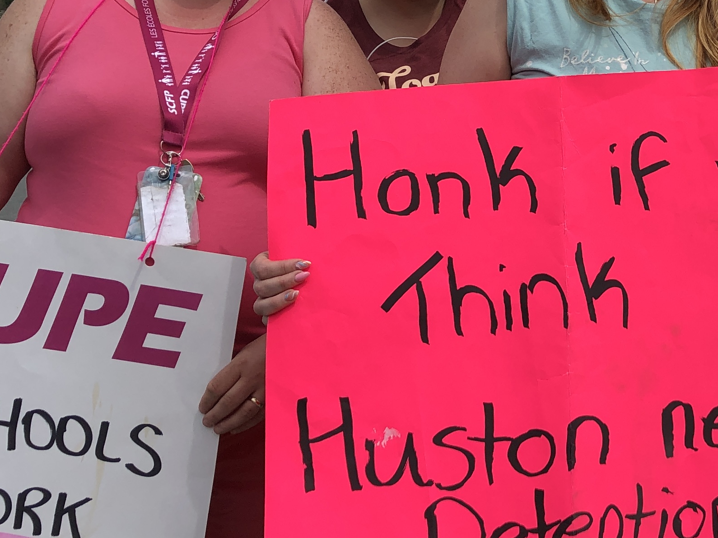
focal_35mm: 71
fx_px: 1473
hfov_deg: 26.0
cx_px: 710
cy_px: 123
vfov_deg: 20.5
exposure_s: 1/1779
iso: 20
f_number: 1.8
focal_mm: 3.99
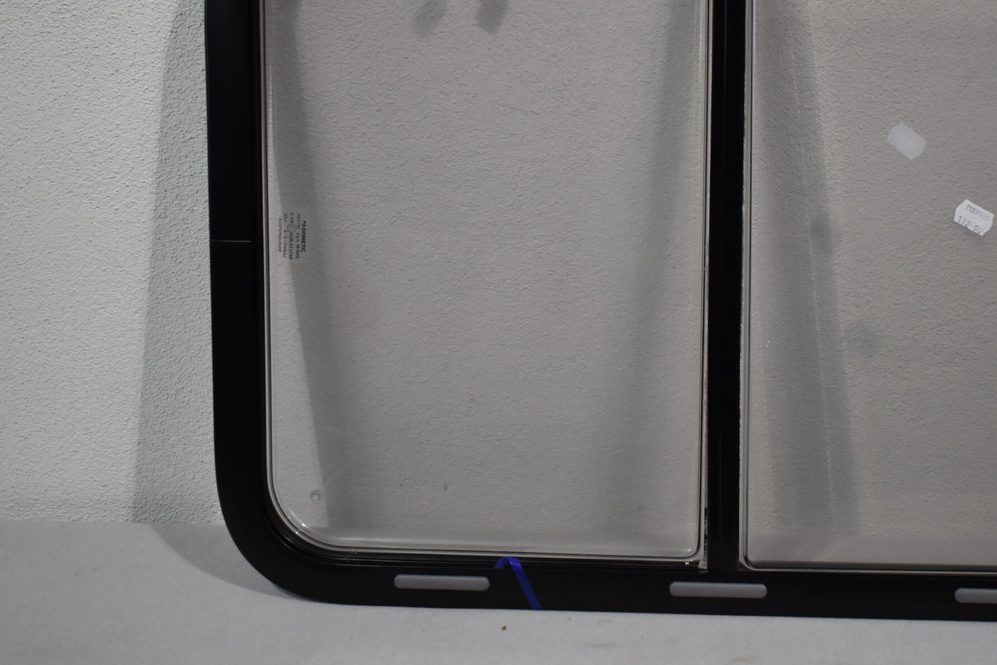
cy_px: 252
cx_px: 620
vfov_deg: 21.6
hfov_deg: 31.9
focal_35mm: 63
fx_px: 1737
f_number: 4.2
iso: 720
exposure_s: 1/250
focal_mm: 29
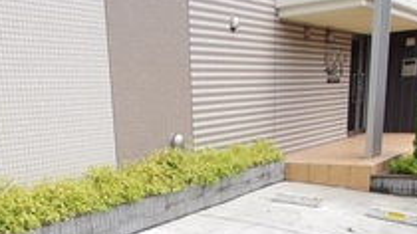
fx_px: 531
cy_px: 255
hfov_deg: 42.4
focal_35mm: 48
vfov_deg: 23.4
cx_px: 145
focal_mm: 10
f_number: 7.1
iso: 100
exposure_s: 1/250
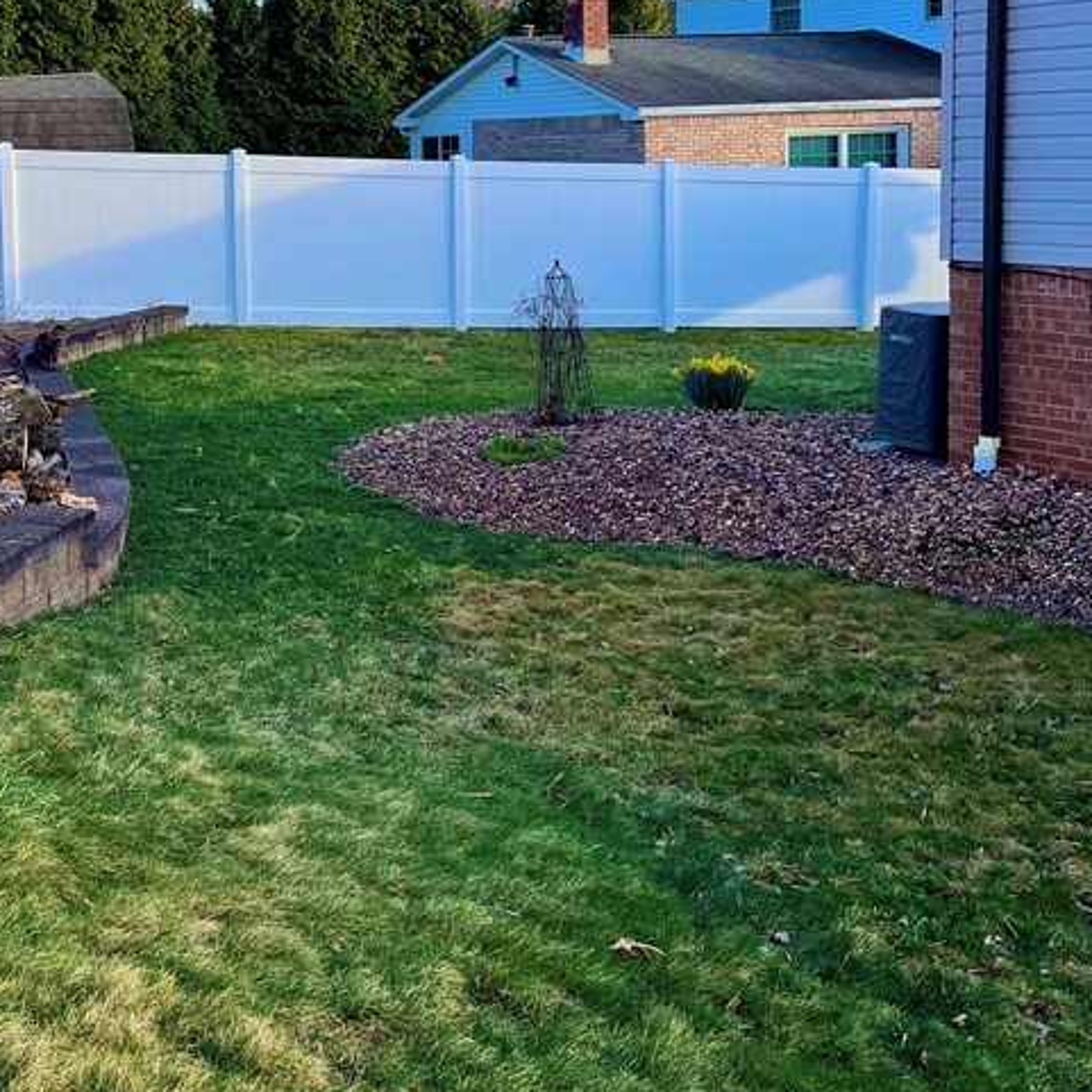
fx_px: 1677
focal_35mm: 47
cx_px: 129
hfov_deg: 34.3
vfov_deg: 35.3
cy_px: 279
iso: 32
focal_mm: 5.1
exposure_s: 1/887
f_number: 1.6
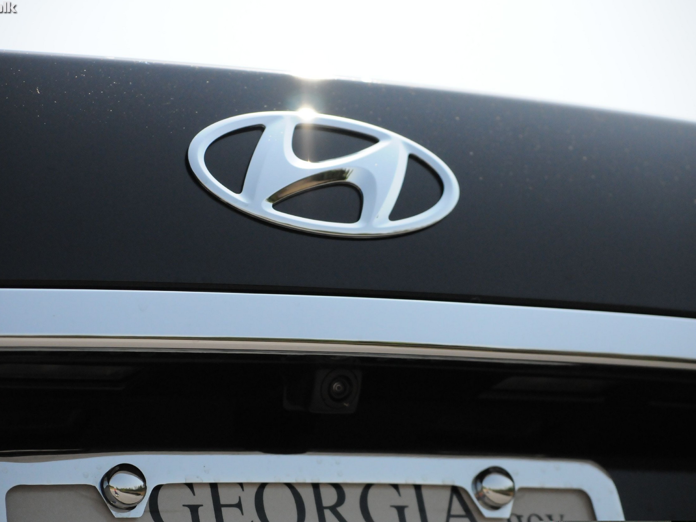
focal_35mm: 114
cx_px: 340
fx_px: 2292
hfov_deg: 17.3
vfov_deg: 13.0
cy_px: 261
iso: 2000
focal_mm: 70
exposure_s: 1/8000
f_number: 5.6
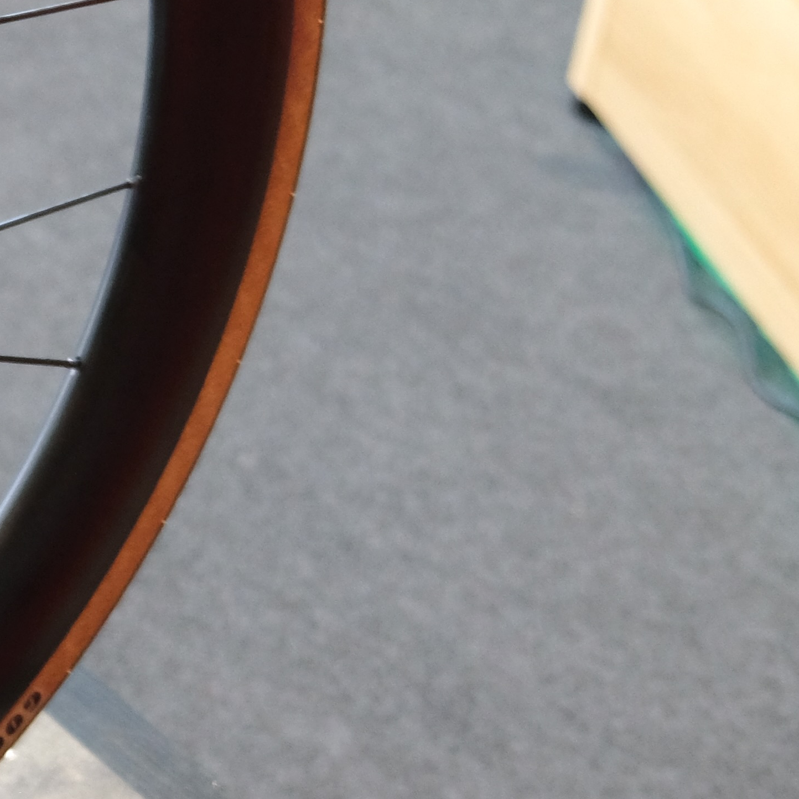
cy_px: 144
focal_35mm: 113
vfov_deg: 15.3
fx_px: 2951
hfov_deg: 13.7
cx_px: -662
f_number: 3.2
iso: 800
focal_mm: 21.4
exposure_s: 1/27
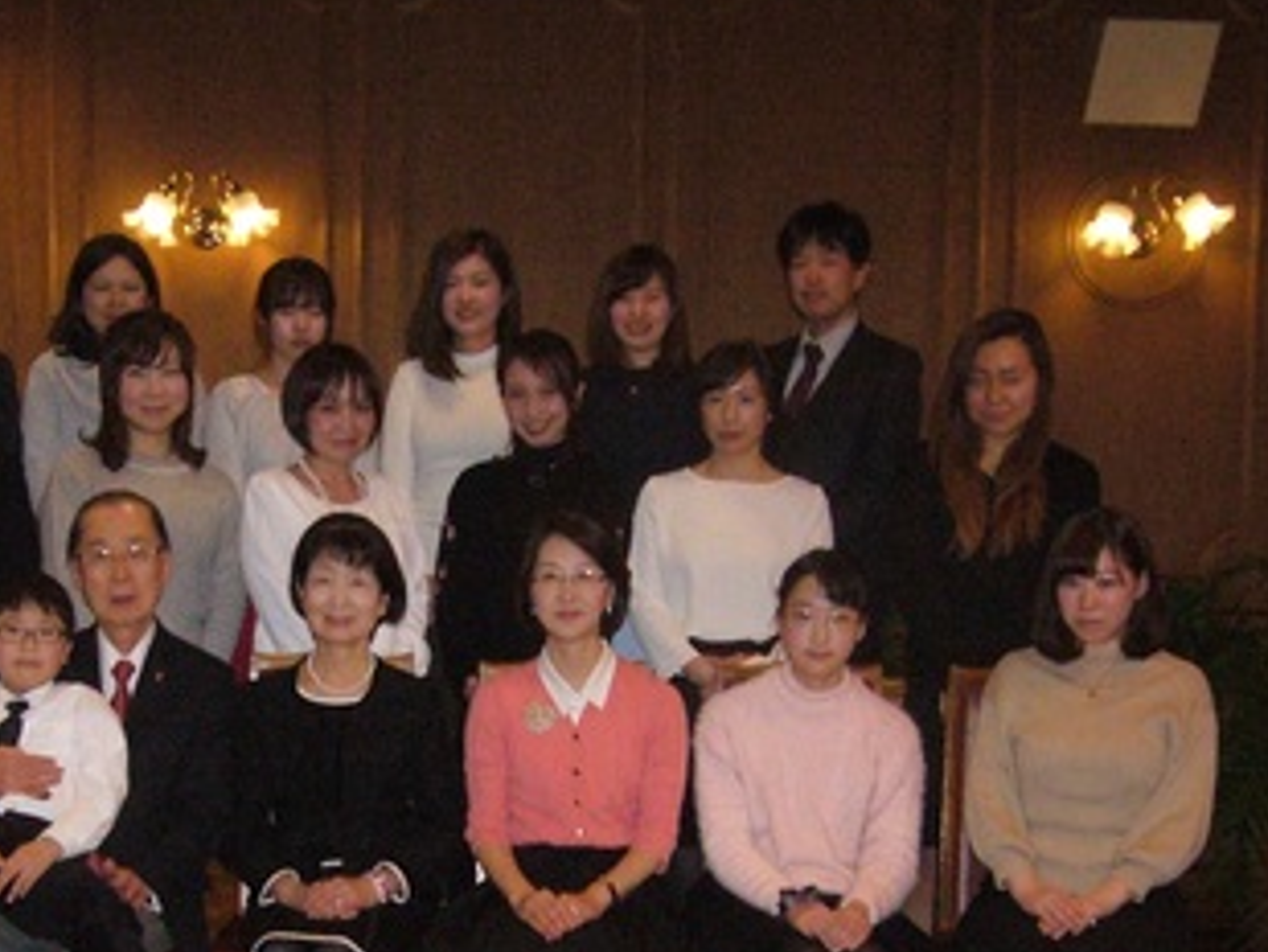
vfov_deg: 25.1
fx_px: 2125
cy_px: 669
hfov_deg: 32.8
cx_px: 390
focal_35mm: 58
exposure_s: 1/60
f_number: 2.8
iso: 400
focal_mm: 5.8
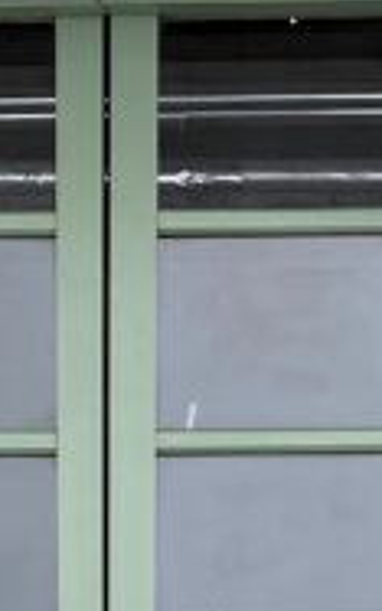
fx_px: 2513
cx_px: 75
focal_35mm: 151
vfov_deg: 12.5
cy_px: 1140
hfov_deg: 8.7
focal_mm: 4.25
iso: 32
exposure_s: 1/277
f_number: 1.8
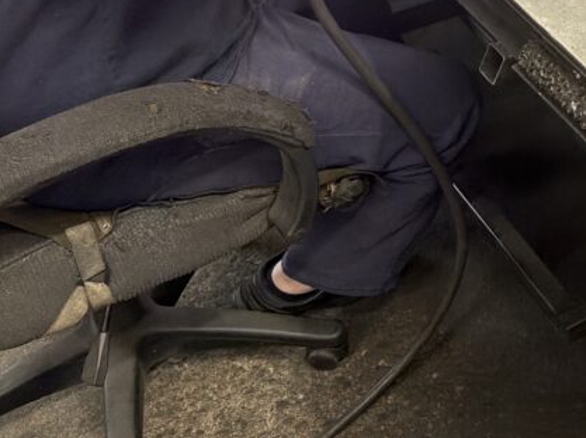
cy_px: 6
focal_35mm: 59
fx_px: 998
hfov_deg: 29.8
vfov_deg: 23.8
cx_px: 628
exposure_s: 1/120
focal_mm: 6.76
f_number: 1.78
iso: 320
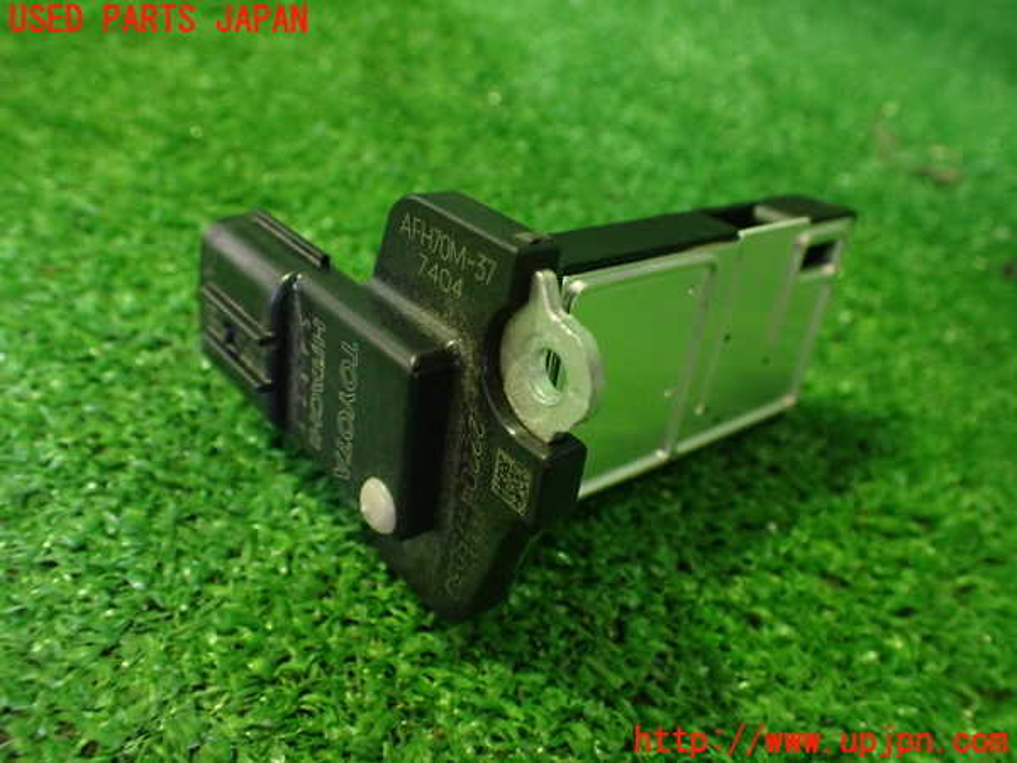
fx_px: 881
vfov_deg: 46.8
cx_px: 508
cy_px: 382
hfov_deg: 60.0
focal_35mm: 30
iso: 1000
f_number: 2.3
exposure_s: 1/30
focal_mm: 5.4
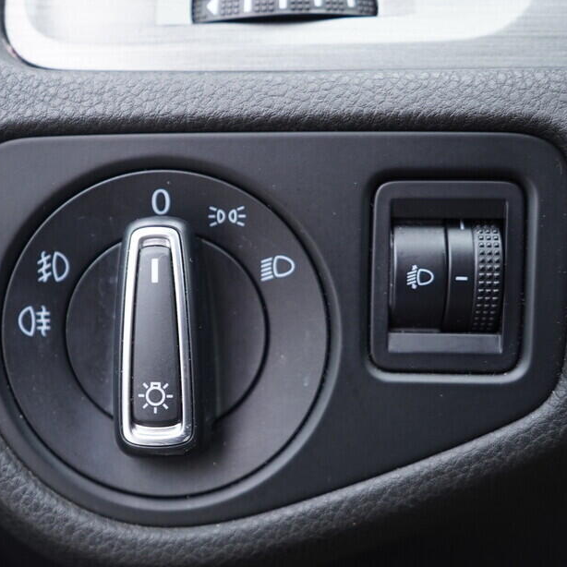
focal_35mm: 51
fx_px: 945
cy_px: 306
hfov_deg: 33.2
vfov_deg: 33.4
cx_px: 199
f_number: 2.8
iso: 400
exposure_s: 1/40
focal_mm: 24
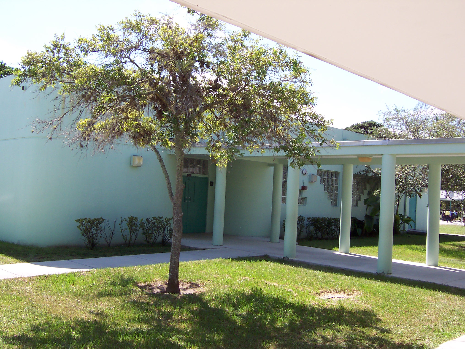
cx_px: 232
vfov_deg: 39.7
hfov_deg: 51.4
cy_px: 174
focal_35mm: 36
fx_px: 484
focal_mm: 5.6
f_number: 4
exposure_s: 1/350
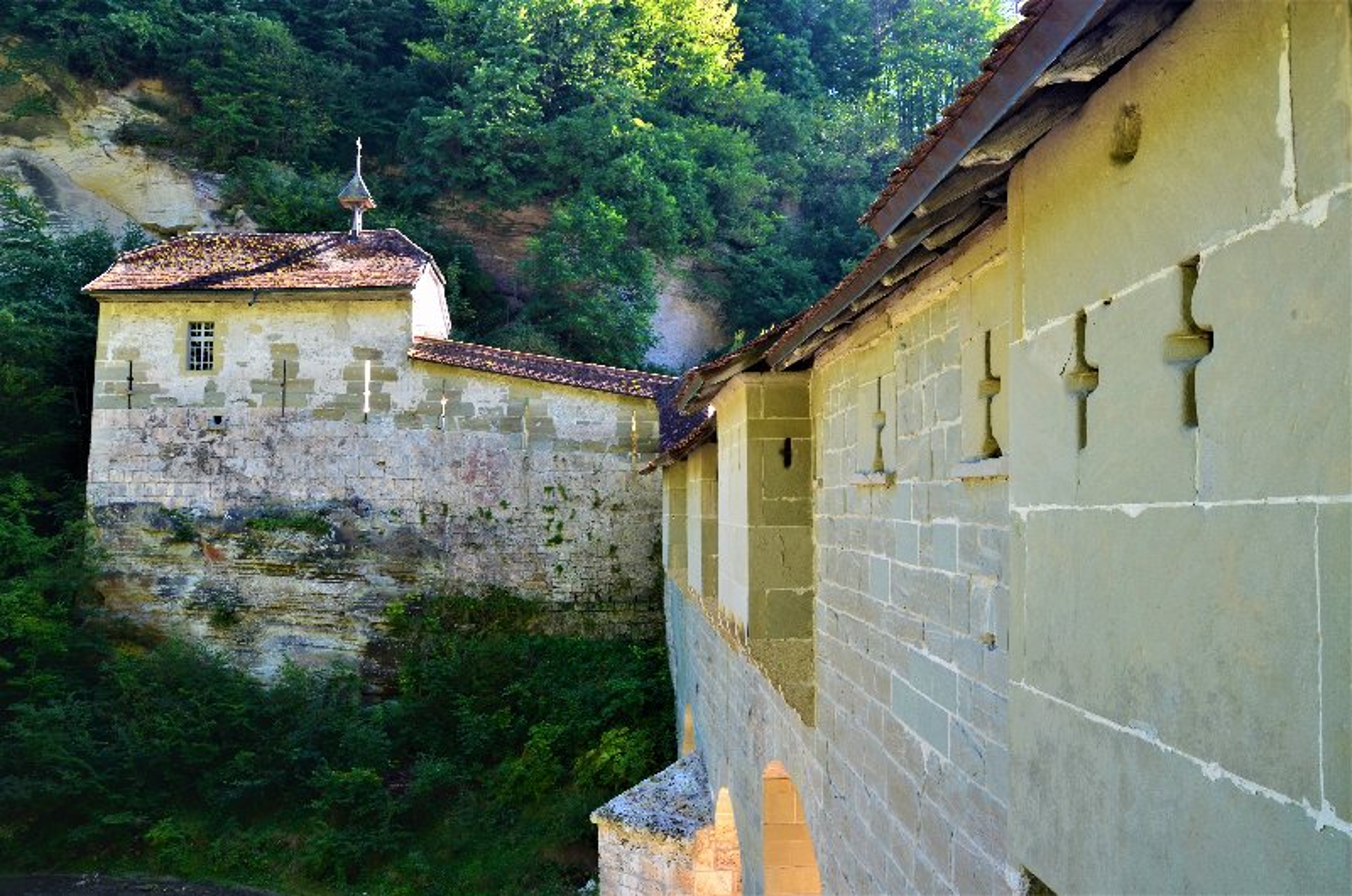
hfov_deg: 67.5
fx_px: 1012
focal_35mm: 27
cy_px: 448
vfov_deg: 47.7
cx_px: 676
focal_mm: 18
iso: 320
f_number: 7.1
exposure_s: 1/30
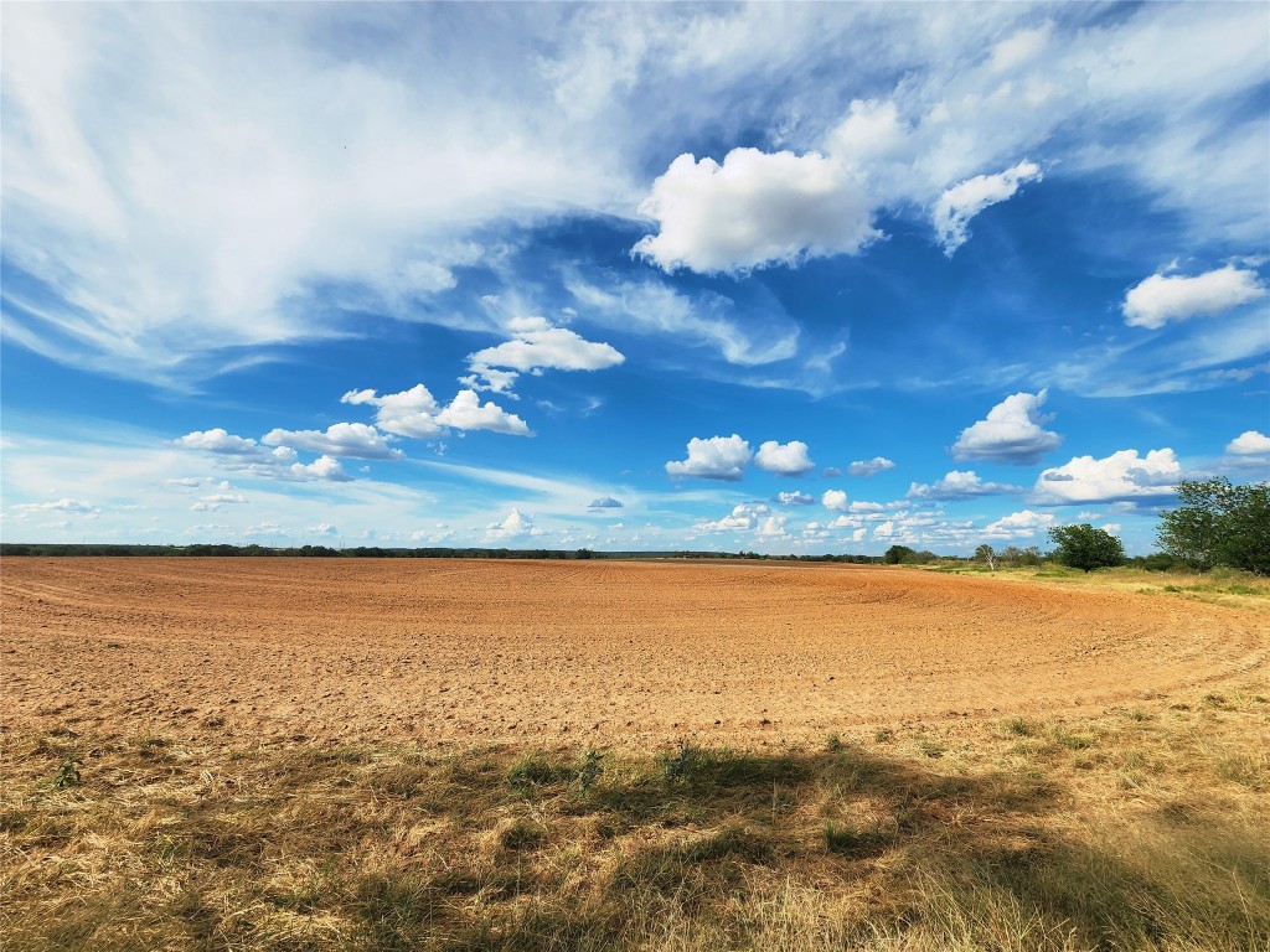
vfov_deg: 89.9
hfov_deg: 106.2
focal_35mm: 13
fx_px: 477
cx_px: 635
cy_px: 476
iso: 50
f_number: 2.2
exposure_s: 1/3333
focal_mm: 2.2
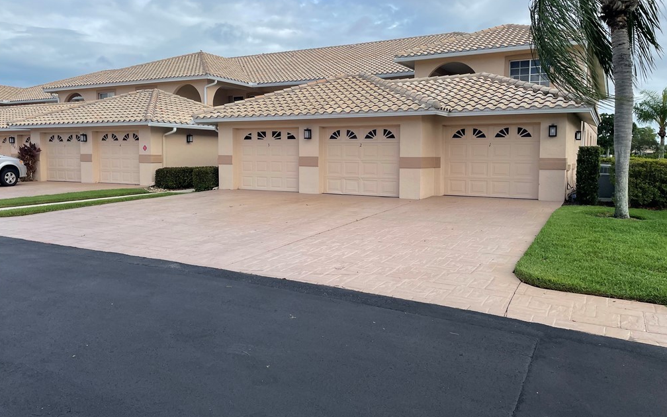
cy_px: 193
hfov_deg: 66.5
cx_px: 330
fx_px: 509
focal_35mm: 28
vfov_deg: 44.5
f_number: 1.6
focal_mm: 4.2
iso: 32
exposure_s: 1/3125
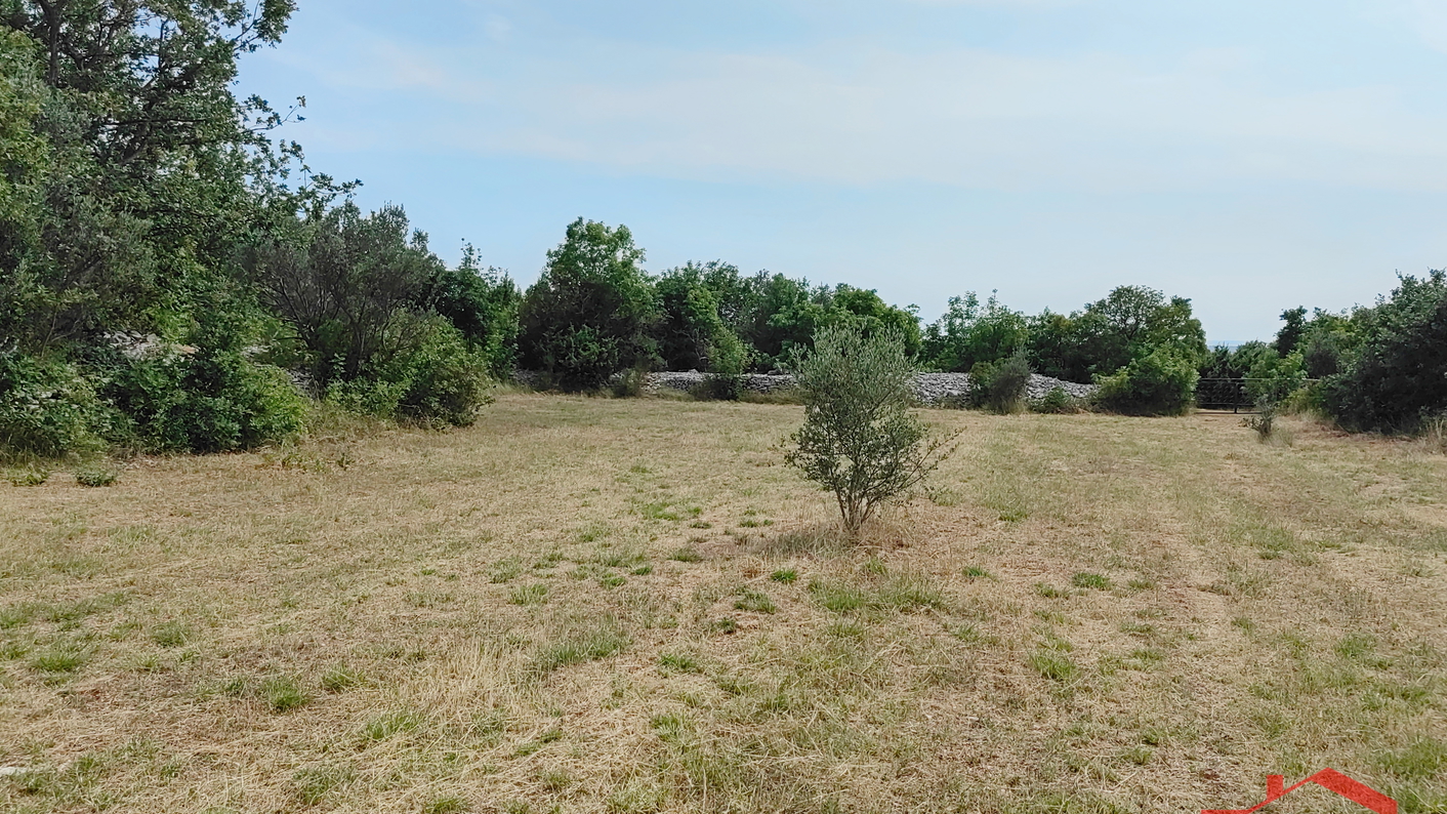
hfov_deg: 64.3
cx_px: 713
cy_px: 373
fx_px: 1151
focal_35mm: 30
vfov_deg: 38.9
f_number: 1.8
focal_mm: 5.54
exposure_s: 1/5650
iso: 50
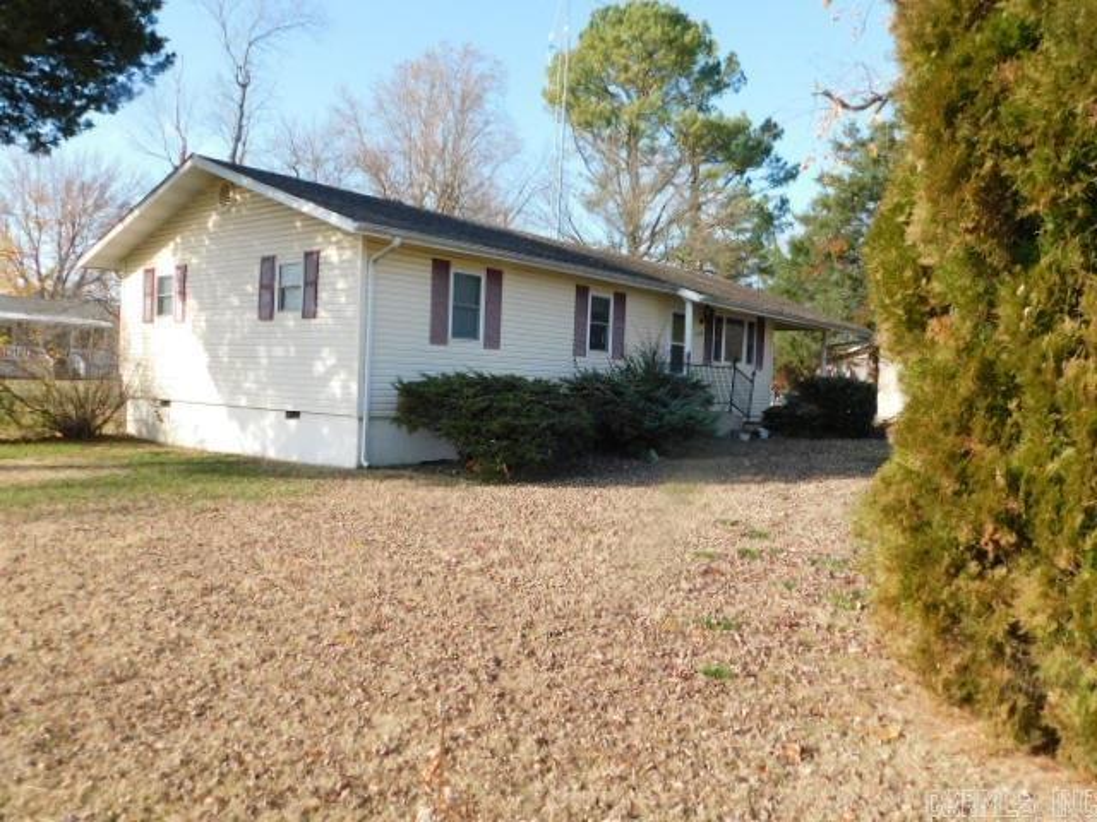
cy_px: 411
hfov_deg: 63.4
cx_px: 548
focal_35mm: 28
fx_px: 887
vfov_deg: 49.7
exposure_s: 1/500
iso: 125
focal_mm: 4.9
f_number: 3.2
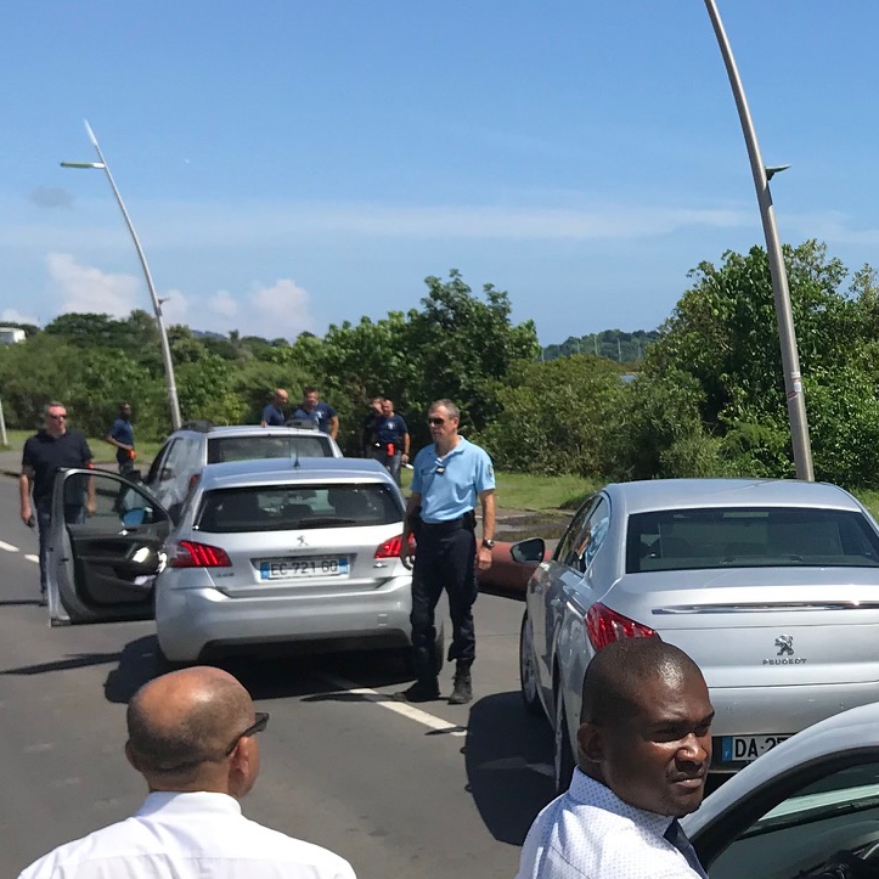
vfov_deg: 25.0
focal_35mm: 69
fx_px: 1982
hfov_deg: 23.3
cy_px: 404
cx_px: 987
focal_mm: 3.99
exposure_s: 1/3831
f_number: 1.8
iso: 20
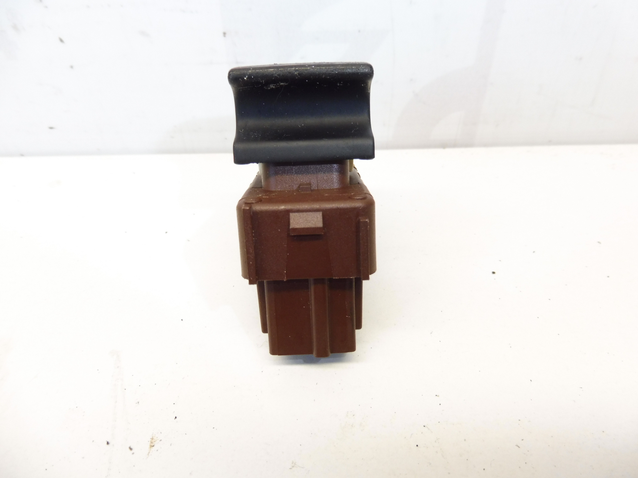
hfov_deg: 71.6
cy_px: 239
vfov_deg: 56.8
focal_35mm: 24
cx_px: 319
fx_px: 442
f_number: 3.5
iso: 200
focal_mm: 4.3
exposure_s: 1/60
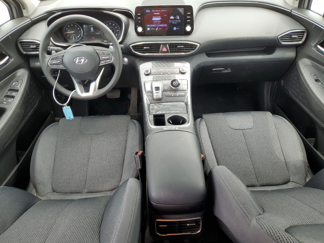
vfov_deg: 53.1
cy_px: 122
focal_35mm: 26
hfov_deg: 67.3
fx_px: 243
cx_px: 162
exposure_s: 1/154
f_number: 1.5
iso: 50
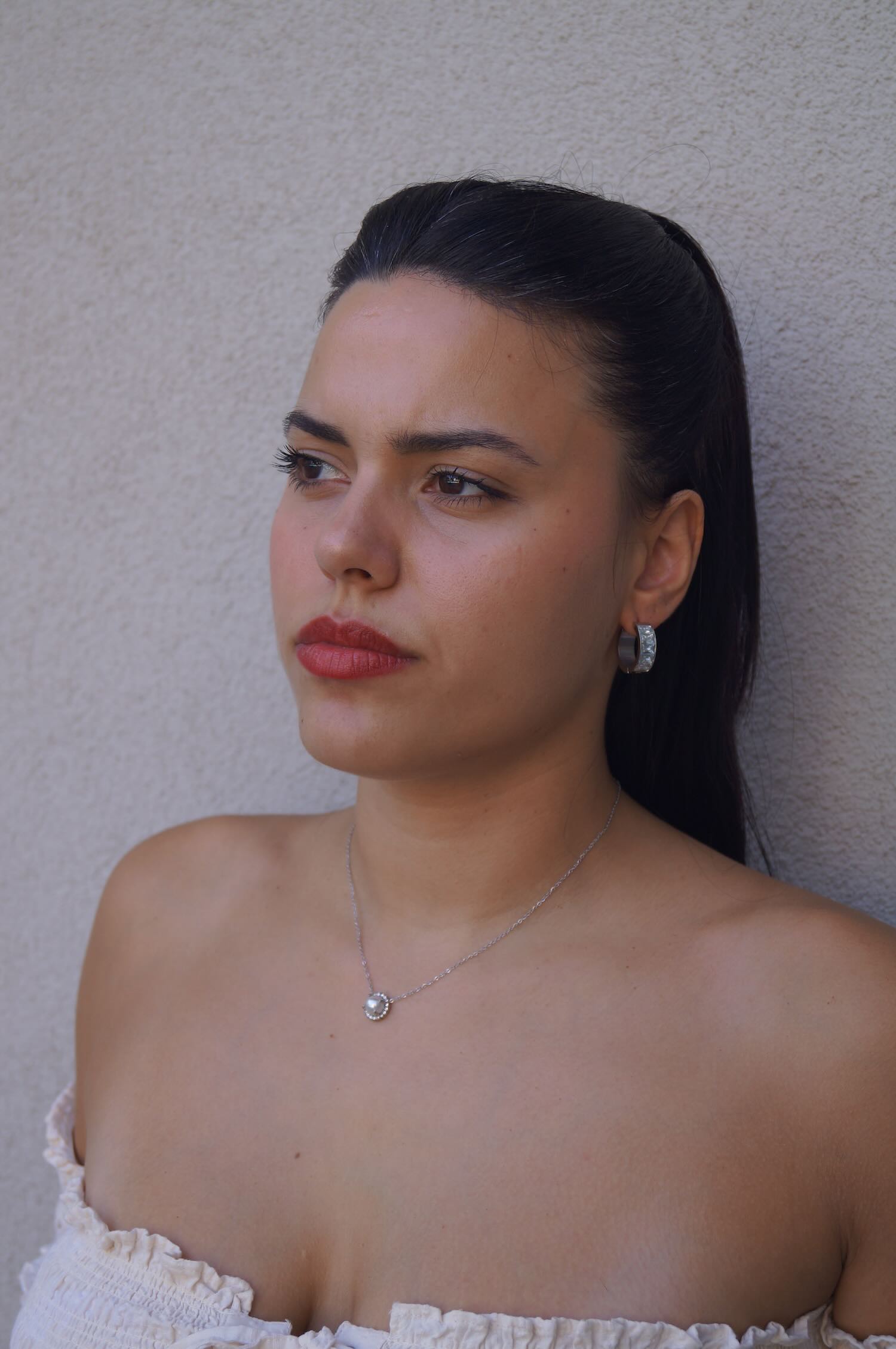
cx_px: 448
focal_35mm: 60
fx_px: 2245
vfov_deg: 33.4
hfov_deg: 22.6
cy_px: 674
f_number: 5
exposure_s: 1/160
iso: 125
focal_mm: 40
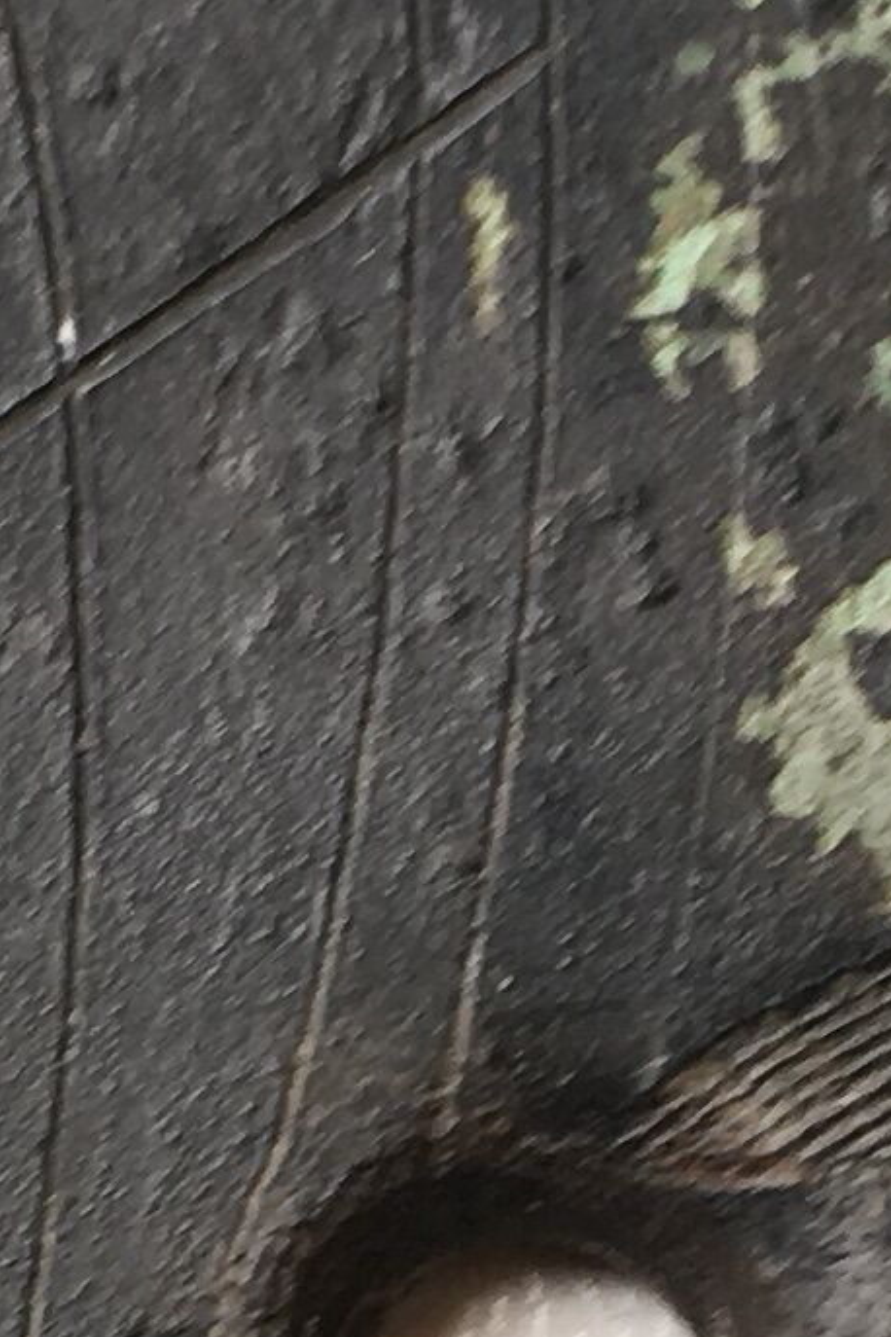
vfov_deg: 11.5
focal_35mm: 177
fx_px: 6571
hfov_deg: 7.8
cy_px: 1366
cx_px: 432
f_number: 2.2
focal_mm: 4.15
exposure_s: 1/50
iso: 32
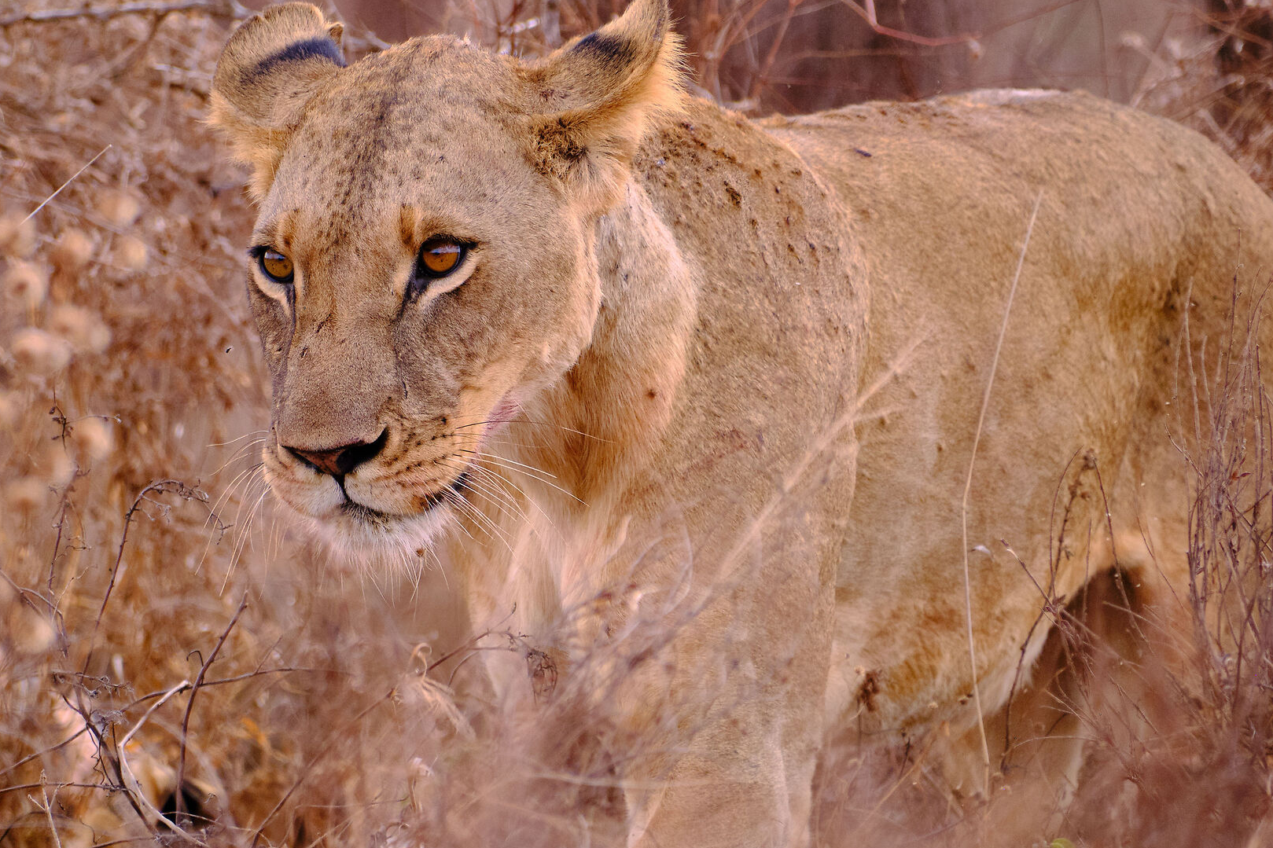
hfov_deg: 3.1
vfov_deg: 2.1
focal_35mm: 667
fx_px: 23582
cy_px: 269
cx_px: 372
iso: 800
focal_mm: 300
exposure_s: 1/800
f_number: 5.6
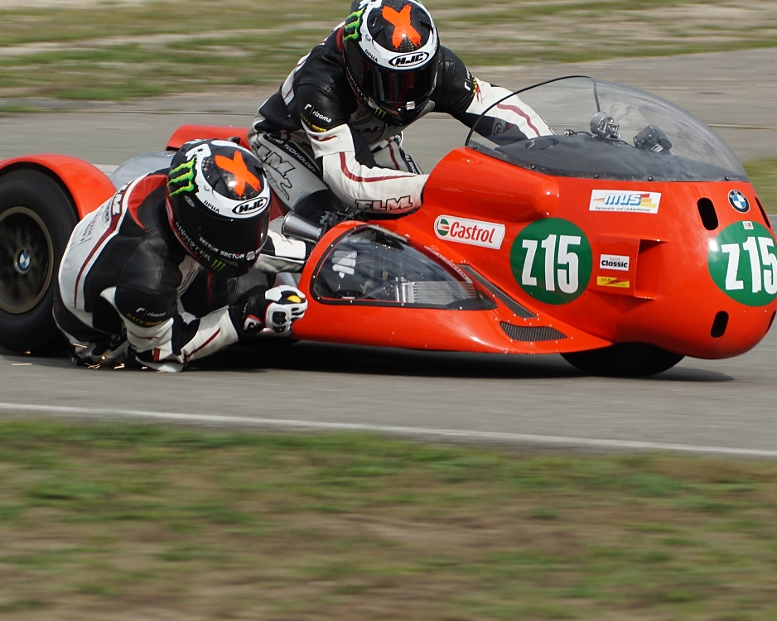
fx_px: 6185
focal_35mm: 269
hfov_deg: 7.2
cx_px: 369
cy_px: 274
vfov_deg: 5.8
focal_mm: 140
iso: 125
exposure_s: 1/200
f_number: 9
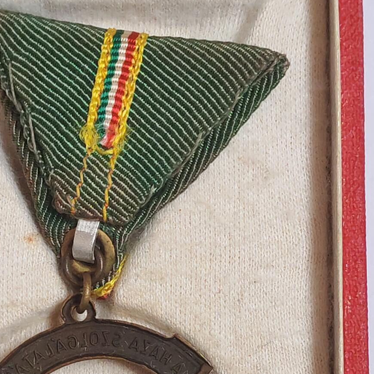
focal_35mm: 124
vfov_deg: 14.0
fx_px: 1516
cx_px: 91
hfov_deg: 14.0
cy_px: 314
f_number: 1.95
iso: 400
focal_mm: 5.52
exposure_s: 1/100
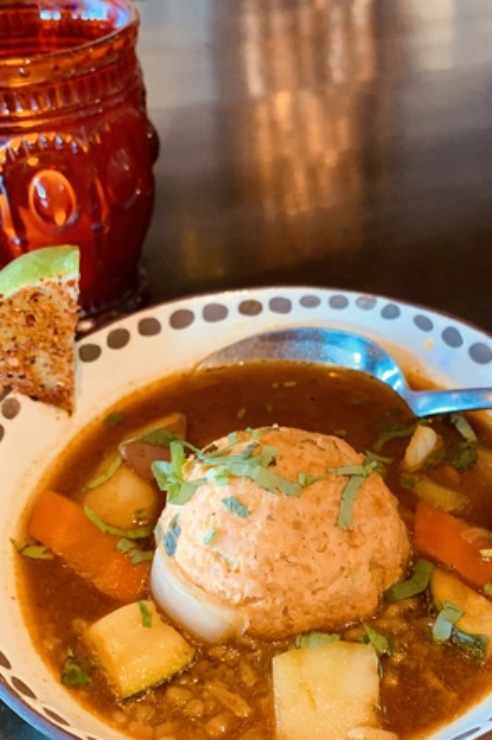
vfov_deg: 50.9
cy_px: 496
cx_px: 280
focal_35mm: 37
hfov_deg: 35.8
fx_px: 760
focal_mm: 4.25
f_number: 1.8
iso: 400
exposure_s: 1/40
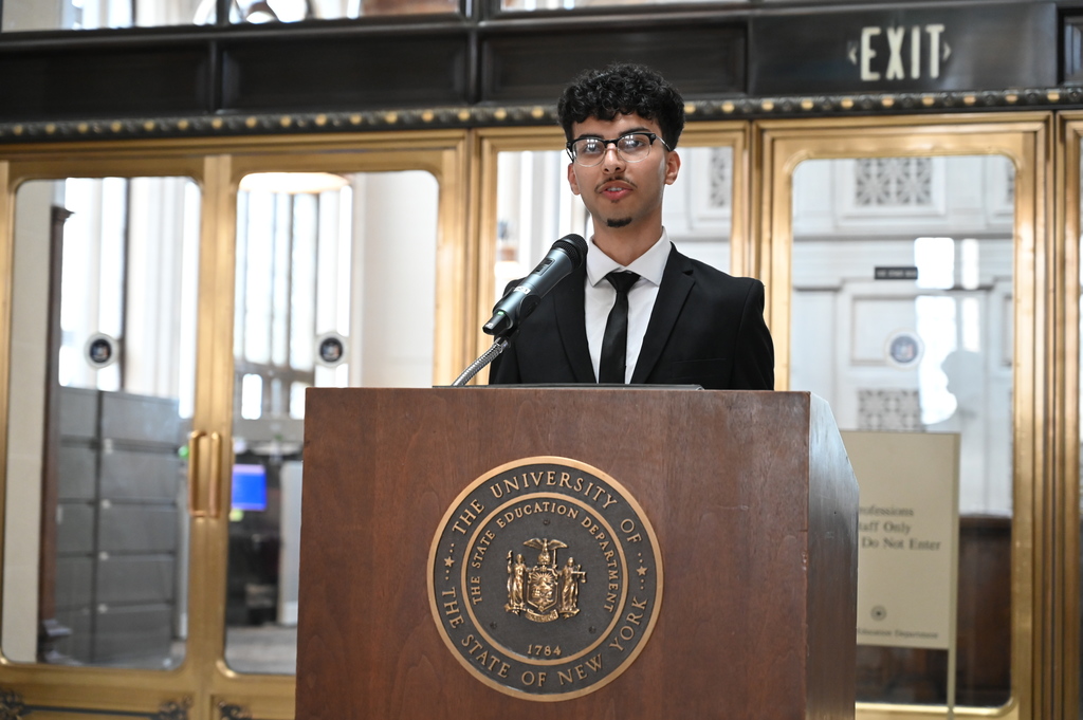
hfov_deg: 28.9
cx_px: 542
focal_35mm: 70
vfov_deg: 19.4
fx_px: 2104
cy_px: 360
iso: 3200
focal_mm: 70
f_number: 4
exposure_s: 1/100
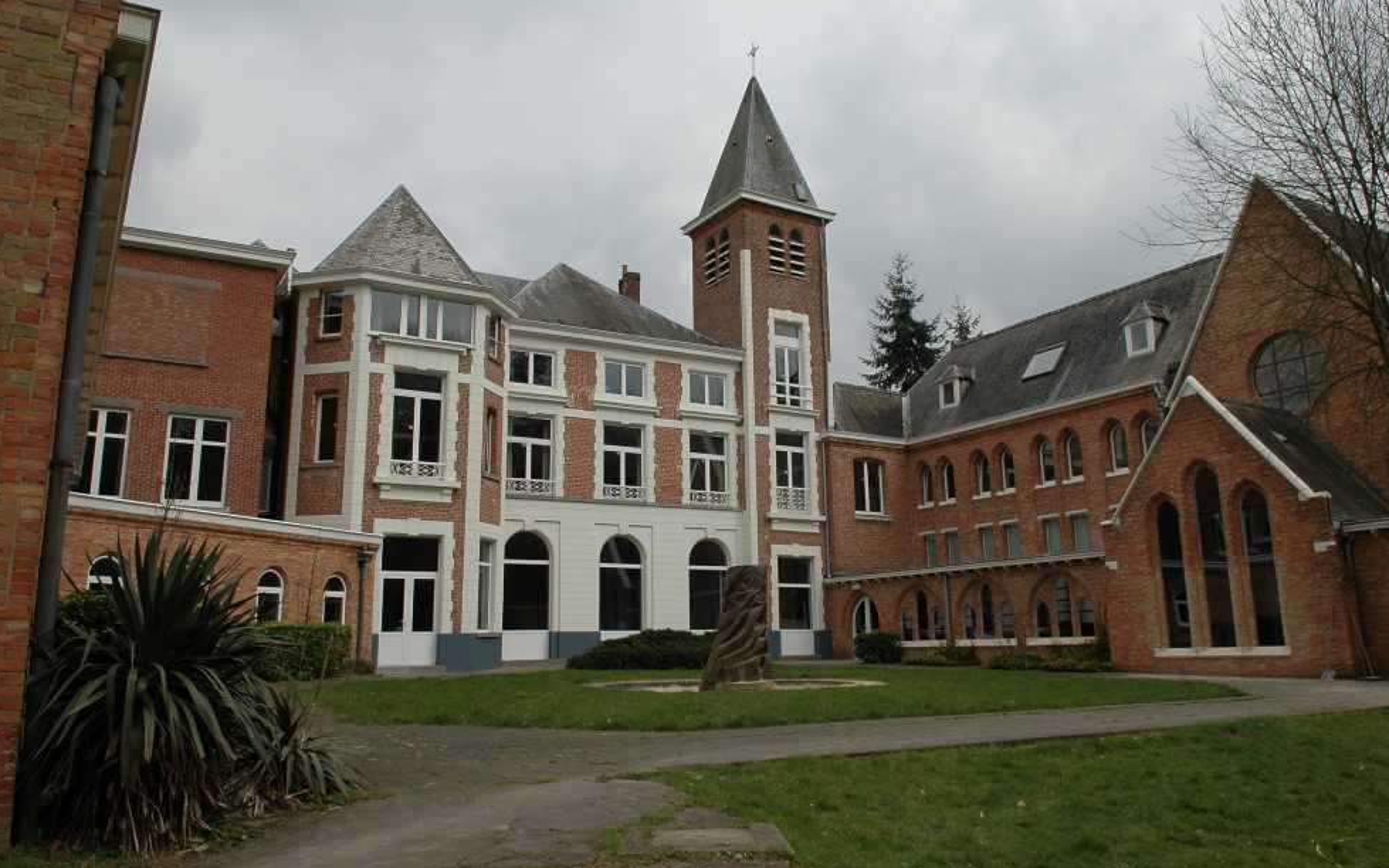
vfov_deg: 46.8
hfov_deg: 69.3
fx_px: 1004
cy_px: 415
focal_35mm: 27
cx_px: 702
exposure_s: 1/320
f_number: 9
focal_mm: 17
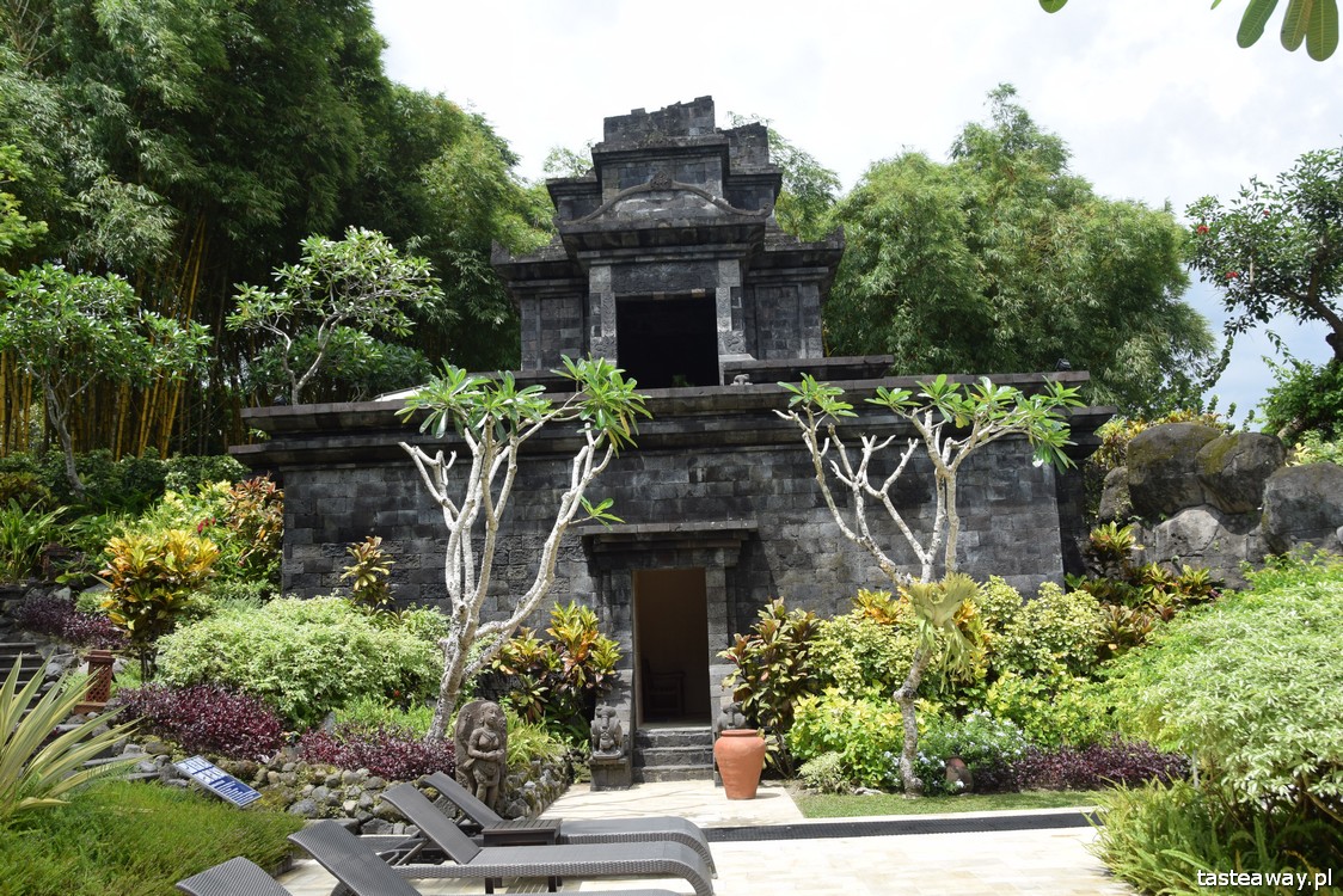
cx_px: 672
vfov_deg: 40.0
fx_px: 1231
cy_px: 448
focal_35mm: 33
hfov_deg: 57.2
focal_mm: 22
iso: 200
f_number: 8
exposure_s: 1/250
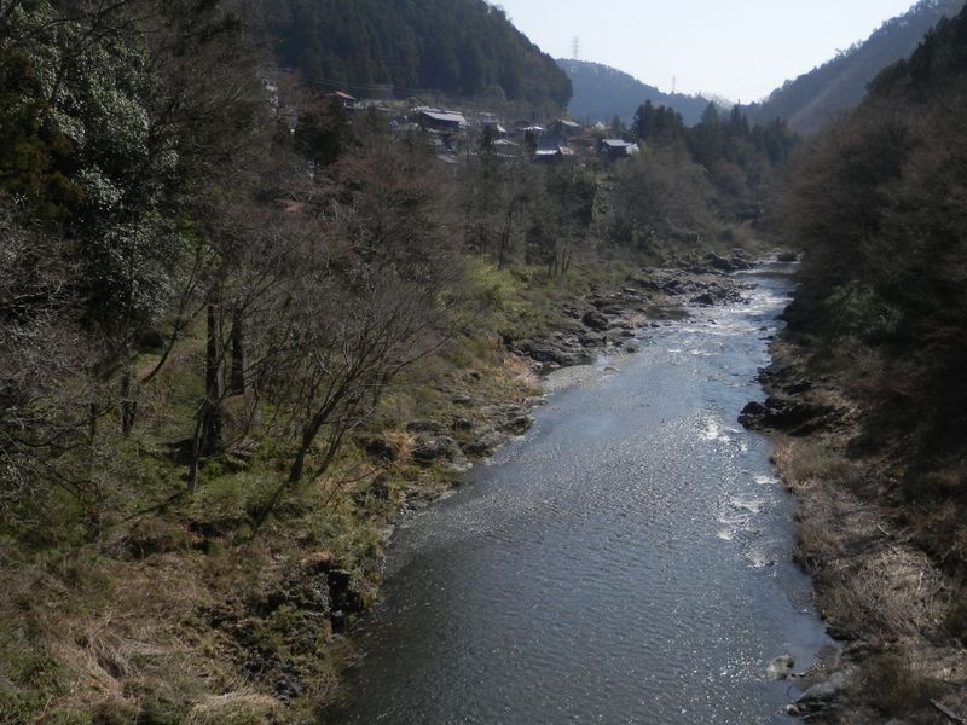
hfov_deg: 50.1
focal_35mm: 37
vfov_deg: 38.7
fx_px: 1034
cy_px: 362
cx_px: 484
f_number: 10.1
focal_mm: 6.6
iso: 80
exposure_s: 1/125
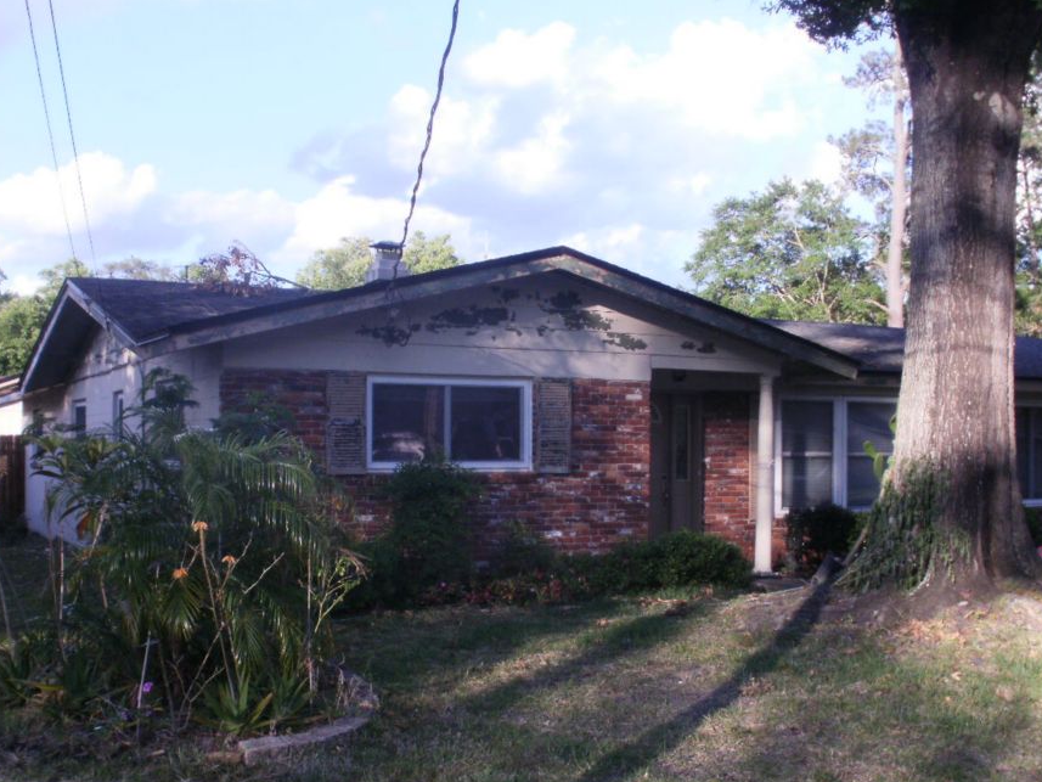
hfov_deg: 43.8
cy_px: 463
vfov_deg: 33.5
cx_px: 472
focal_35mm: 43
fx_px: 1295
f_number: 5.6
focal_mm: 6.3
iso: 100
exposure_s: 1/160
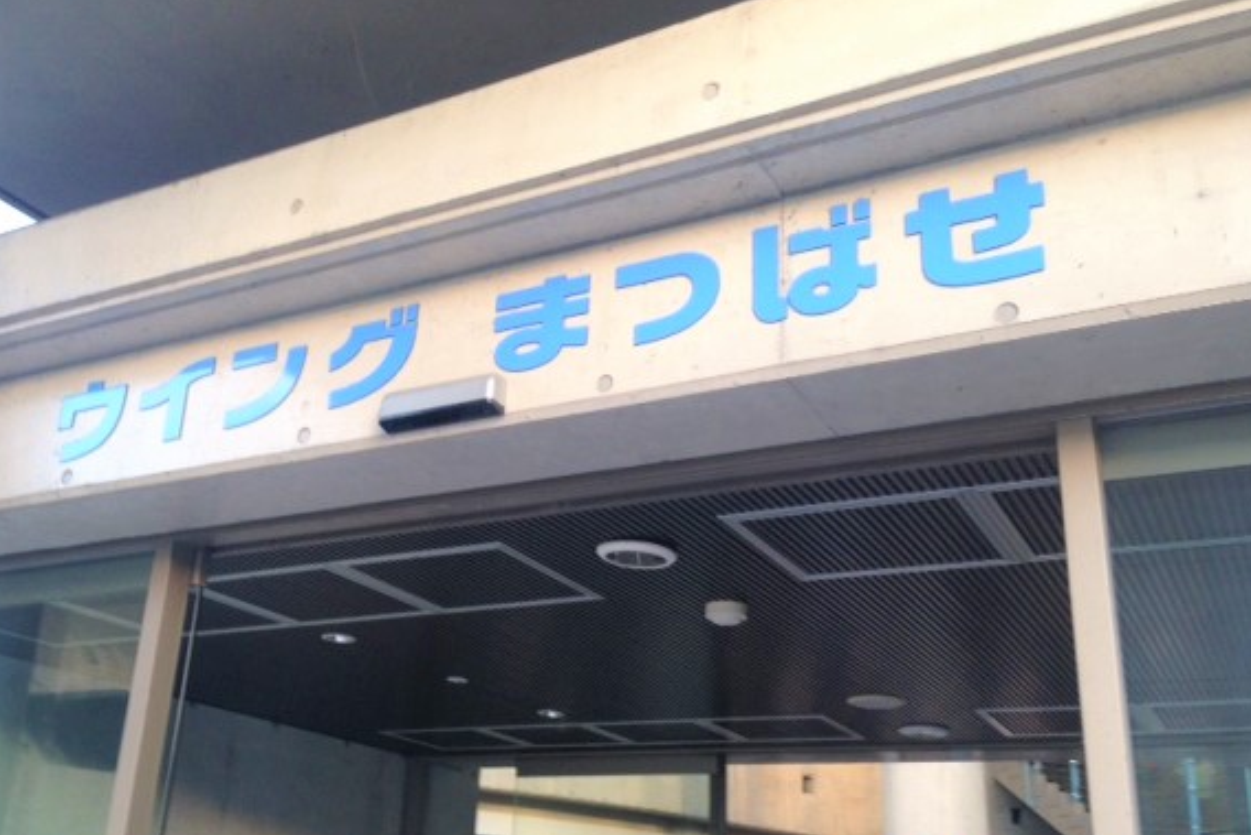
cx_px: 632
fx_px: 1216
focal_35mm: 35
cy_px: 430
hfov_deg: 54.4
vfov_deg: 37.9
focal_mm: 4.12
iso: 50
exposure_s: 1/30
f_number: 2.4
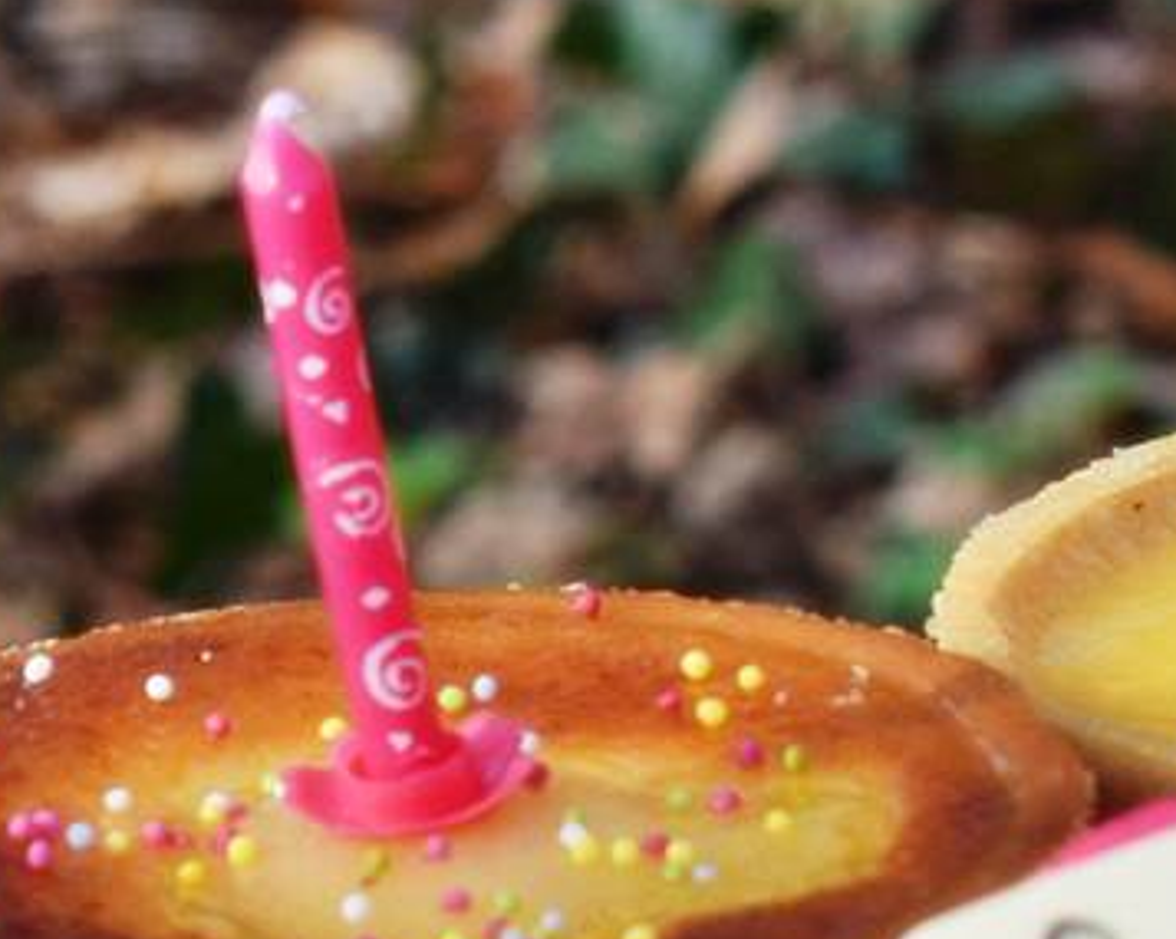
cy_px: 947
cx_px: -1258
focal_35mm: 303
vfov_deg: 5.1
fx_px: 10537
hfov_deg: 6.2
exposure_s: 1/250
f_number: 8
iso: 320
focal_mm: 48
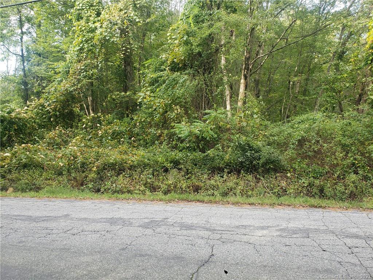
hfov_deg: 67.3
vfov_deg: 53.1
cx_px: 186
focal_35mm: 26
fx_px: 280
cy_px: 140
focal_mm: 4.3
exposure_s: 1/120
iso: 100
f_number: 2.4
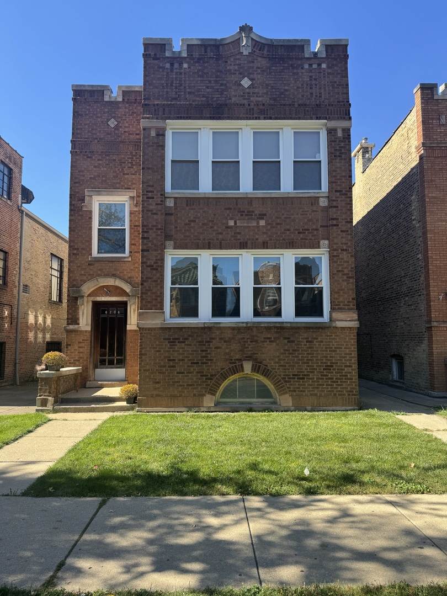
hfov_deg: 56.8
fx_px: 413
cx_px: 224
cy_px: 298
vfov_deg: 71.6
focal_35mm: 24
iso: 80
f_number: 1.78
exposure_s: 1/1311
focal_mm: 6.76
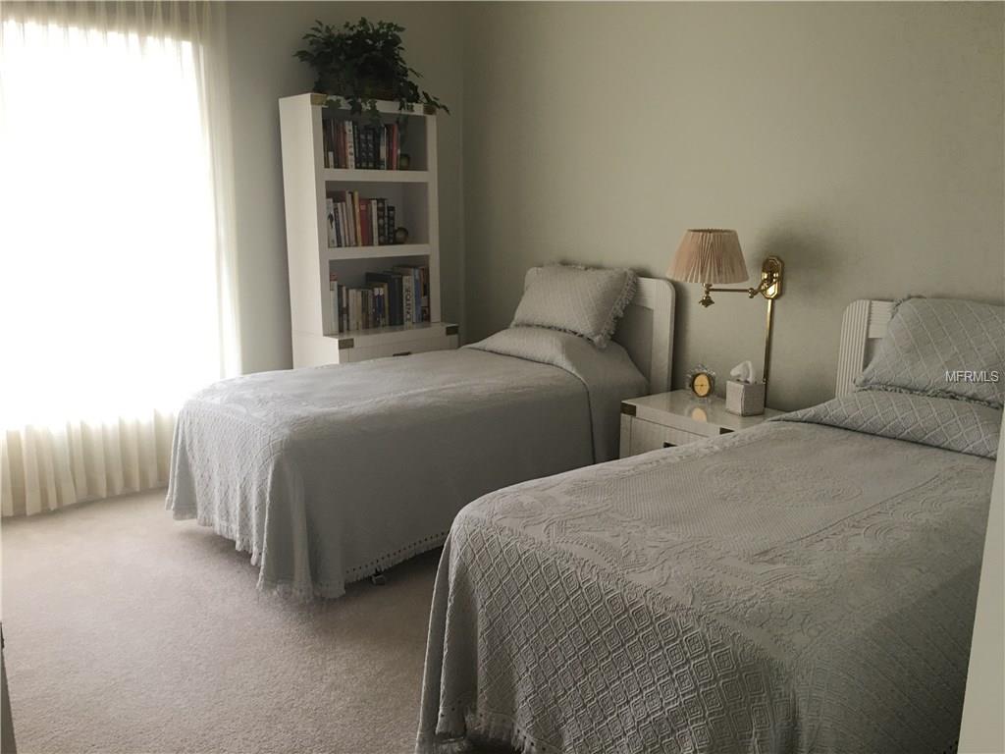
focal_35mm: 29
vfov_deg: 48.2
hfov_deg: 61.7
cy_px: 377
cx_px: 502
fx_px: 842
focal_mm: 4.15
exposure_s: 1/30
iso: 40
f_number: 2.2
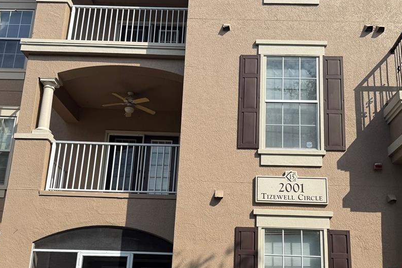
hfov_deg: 50.6
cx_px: 224
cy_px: 185
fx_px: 424
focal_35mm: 38
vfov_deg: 34.6
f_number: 1.78
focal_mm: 6.76
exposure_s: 1/5319
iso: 80
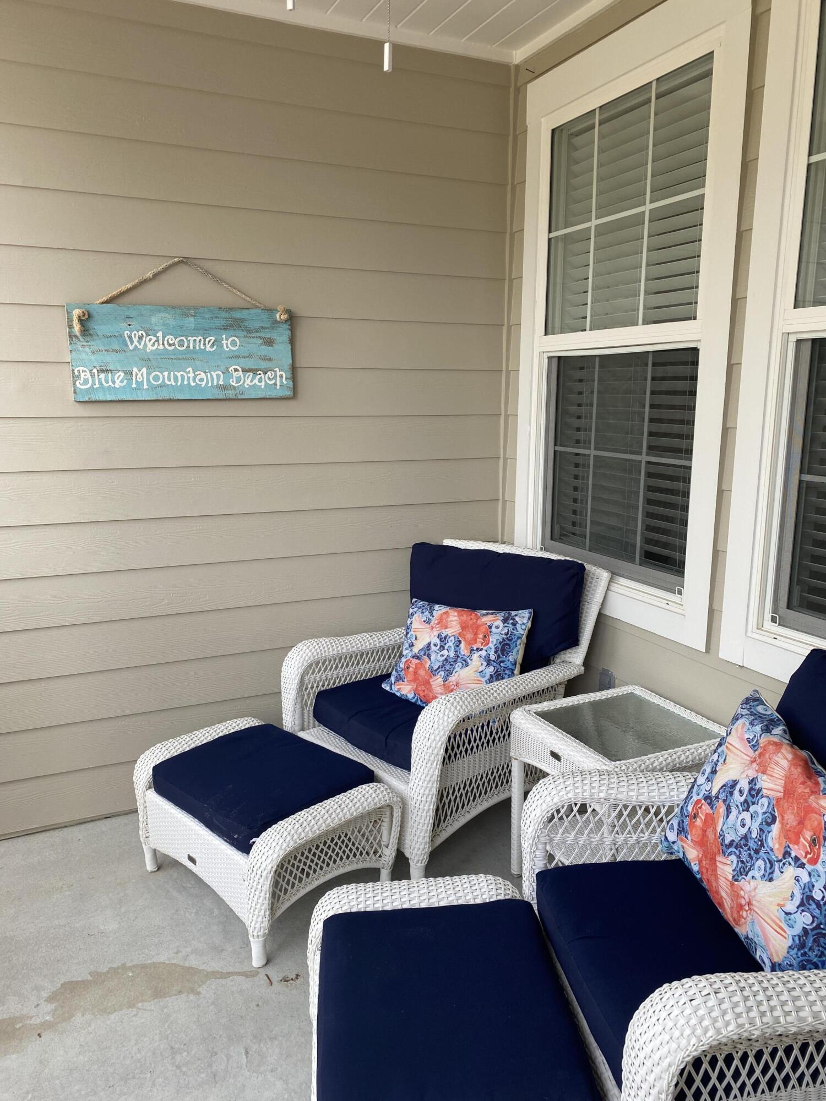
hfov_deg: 53.1
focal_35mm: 26
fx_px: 827
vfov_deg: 67.3
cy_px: 550
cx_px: 413
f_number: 1.8
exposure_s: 1/391
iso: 32
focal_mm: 4.25
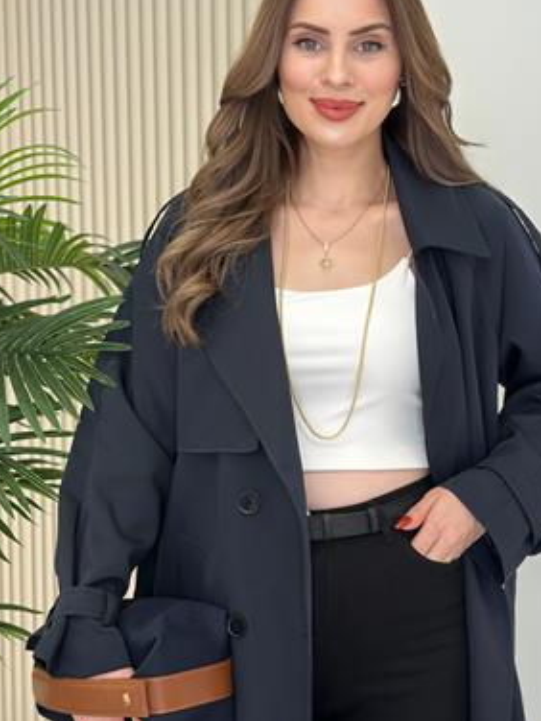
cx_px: 353
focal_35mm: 68
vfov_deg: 28.6
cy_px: 369
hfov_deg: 21.5
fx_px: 1417
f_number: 1.78
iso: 80
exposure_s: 1/308
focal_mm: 6.86
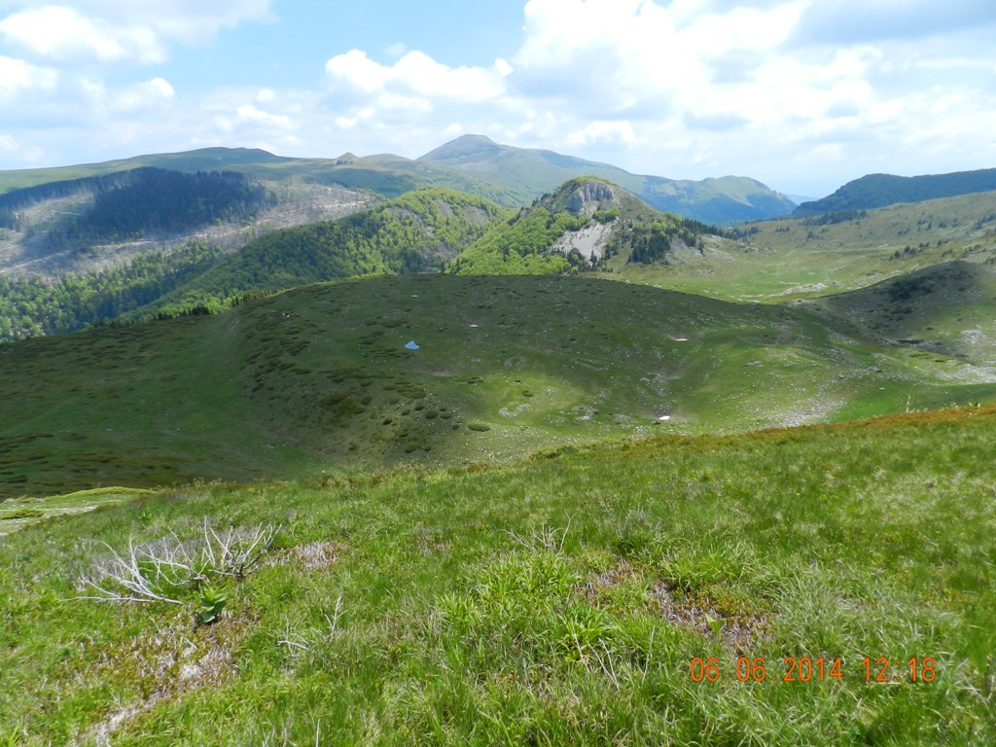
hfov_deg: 73.9
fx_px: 662
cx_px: 498
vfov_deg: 58.9
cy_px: 374
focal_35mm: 23
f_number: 4
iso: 160
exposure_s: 1/800
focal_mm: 4
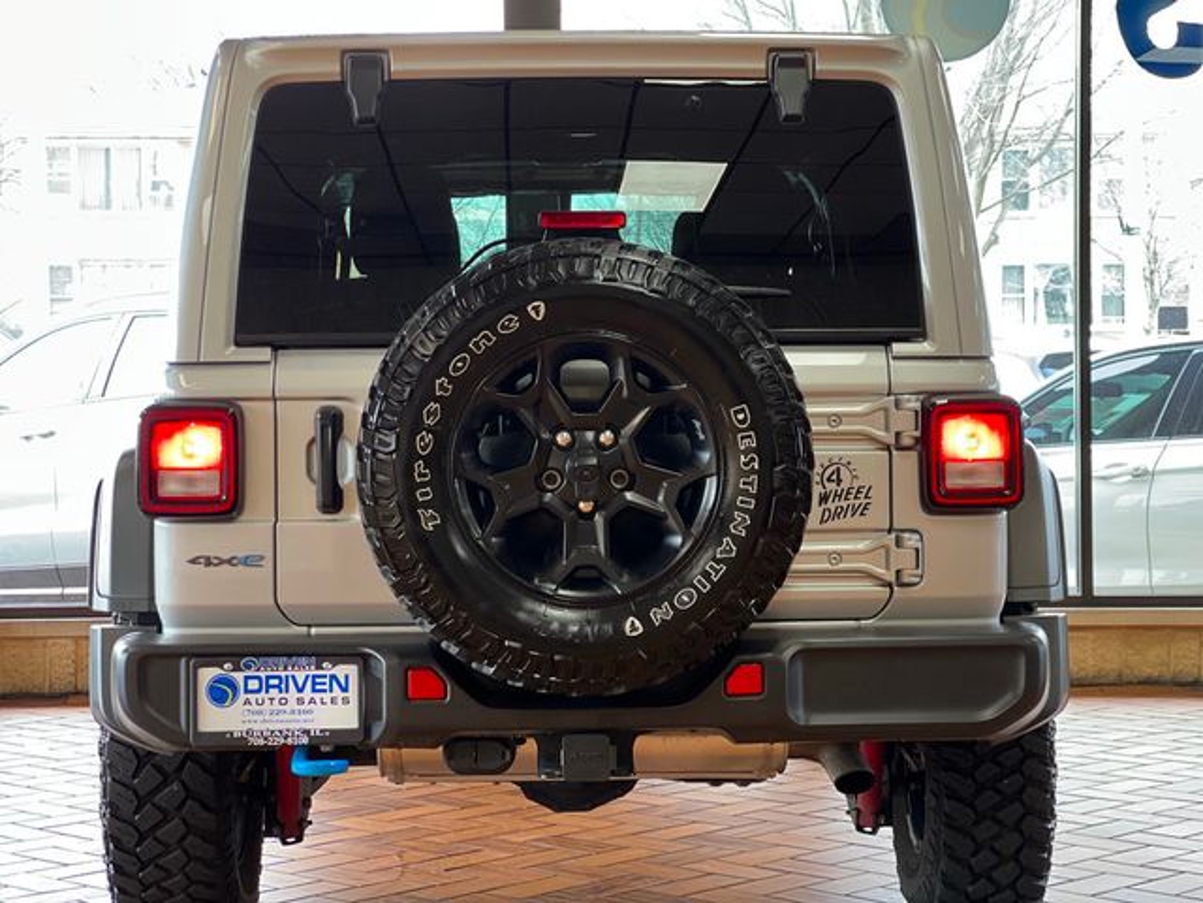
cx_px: 602
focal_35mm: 77
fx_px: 2676
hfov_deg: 25.3
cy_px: 452
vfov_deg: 19.1
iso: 200
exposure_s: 1/40
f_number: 2.8
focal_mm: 9
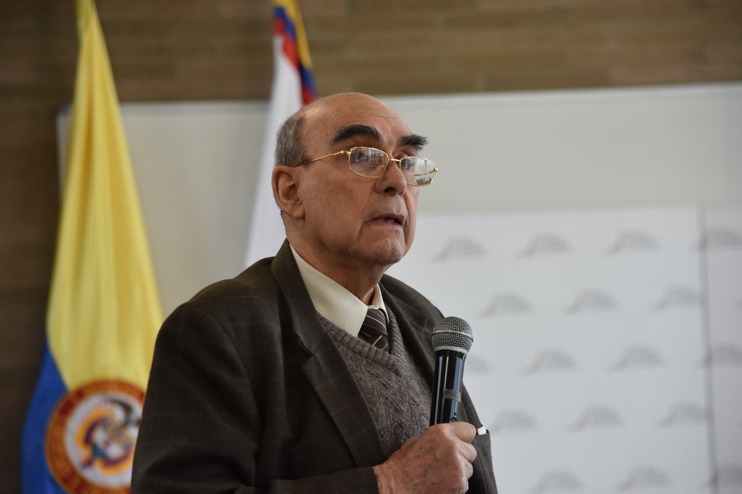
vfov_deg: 8.3
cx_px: 371
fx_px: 3401
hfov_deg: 12.5
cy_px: 247
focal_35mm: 165
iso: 800
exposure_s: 1/100
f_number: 5
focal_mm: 110
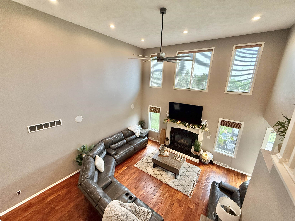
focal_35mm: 14
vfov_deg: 85.7
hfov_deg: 102.1
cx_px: 148
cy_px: 110
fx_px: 119
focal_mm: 2.22
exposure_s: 1/120
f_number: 2.2
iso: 320
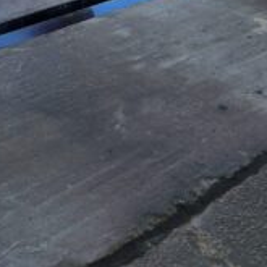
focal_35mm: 74
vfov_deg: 20.9
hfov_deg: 22.8
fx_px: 646
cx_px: 28
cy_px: -94
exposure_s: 1/717
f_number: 1.8
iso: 12
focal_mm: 6.4
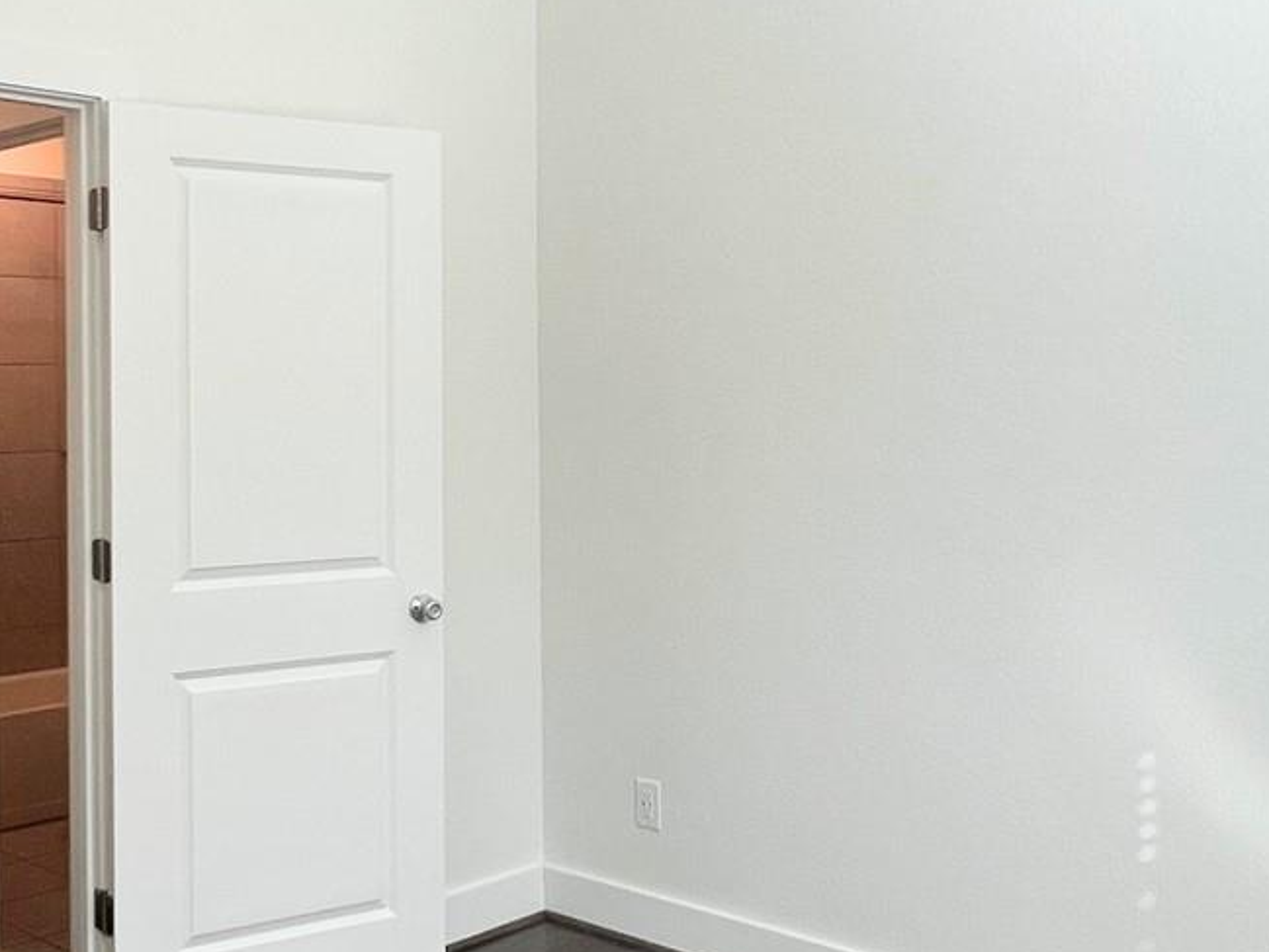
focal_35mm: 41
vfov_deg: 35.1
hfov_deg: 45.3
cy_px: 414
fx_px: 1503
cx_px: 467
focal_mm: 1.57
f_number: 1.8
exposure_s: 1/120
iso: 50
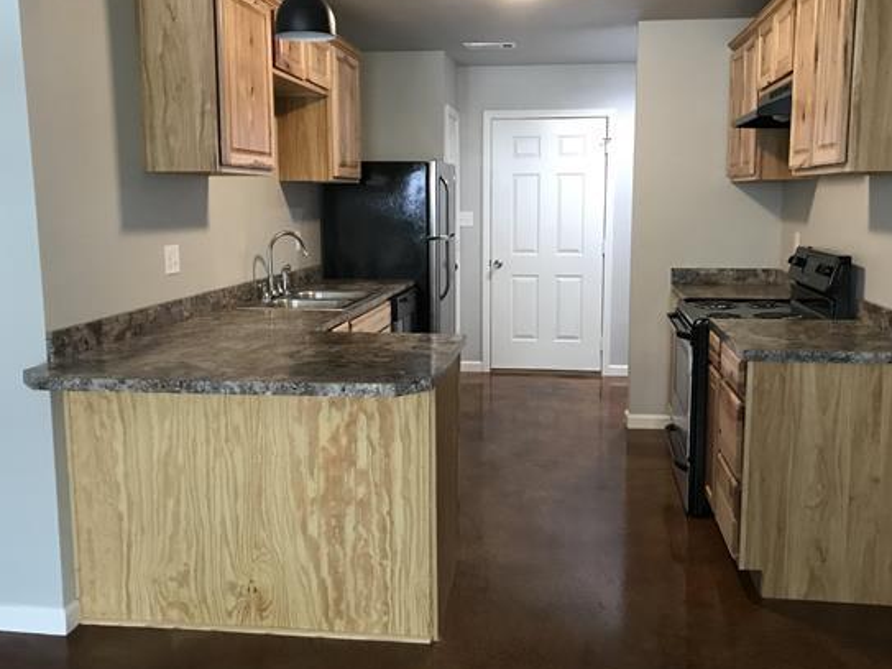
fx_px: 850
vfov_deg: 42.9
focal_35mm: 33
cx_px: 473
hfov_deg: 55.3
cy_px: 324
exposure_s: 1/15
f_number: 1.8
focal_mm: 3.99
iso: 64
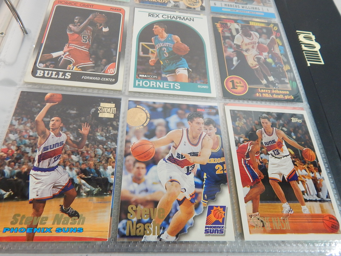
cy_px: 128
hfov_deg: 69.4
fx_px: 246
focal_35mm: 25
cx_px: 170
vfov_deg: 54.9
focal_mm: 4.5
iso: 320
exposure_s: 1/30
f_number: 3.1
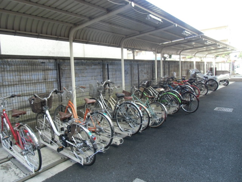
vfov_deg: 56.8
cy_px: 91
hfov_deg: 71.6
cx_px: 121
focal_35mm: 24
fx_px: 168
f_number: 3
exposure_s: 1/80
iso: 200
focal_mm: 4.24
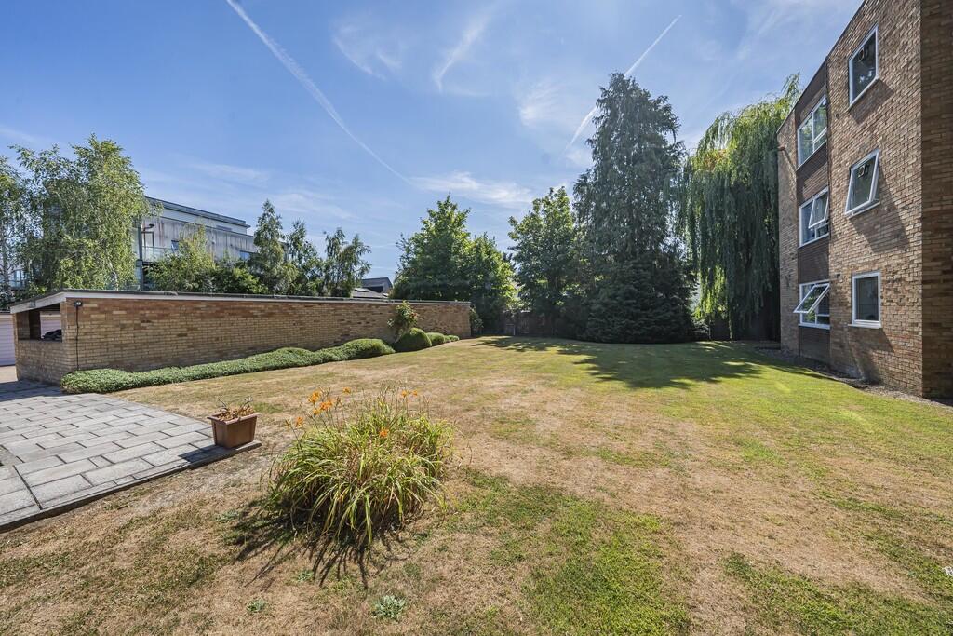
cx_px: 476
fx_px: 318
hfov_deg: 112.6
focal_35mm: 12
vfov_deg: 90.0
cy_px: 318
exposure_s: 1/800
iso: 320
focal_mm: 12
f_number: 9
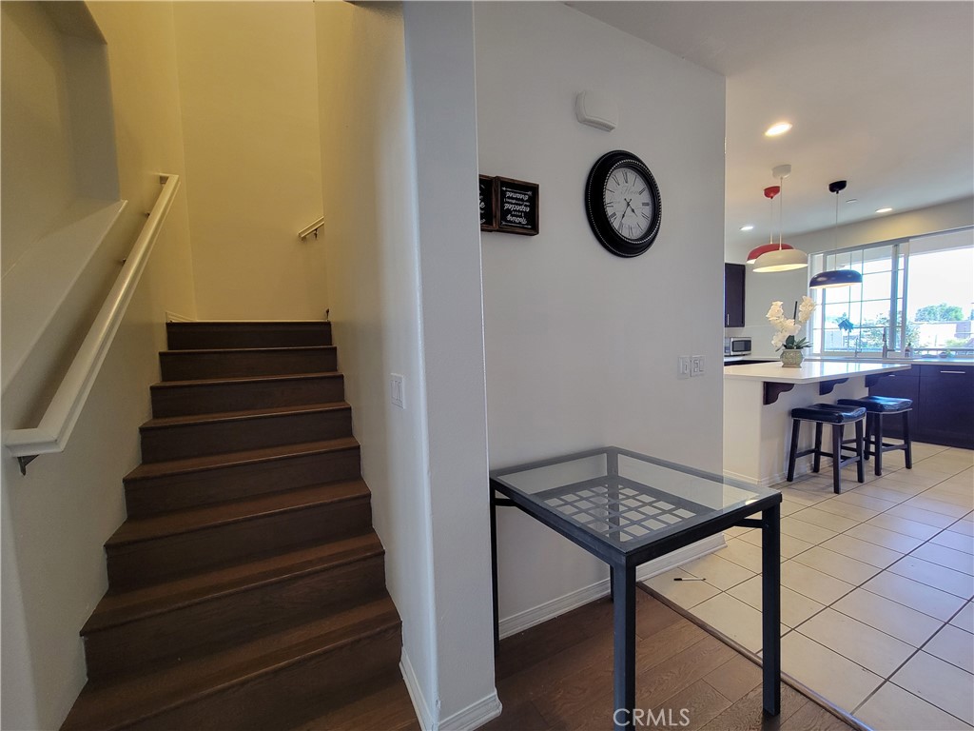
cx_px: 487
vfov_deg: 89.9
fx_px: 366
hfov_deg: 106.2
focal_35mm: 13
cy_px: 366
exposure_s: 1/60
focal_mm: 2.2
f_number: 2.2
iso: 320
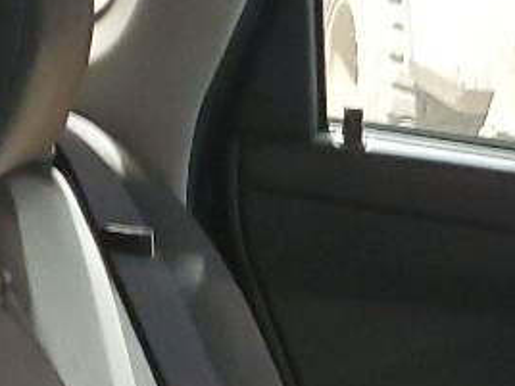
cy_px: 707
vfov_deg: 9.1
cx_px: 857
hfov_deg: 12.0
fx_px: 2306
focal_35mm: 155
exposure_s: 1/20
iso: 289
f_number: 1.5
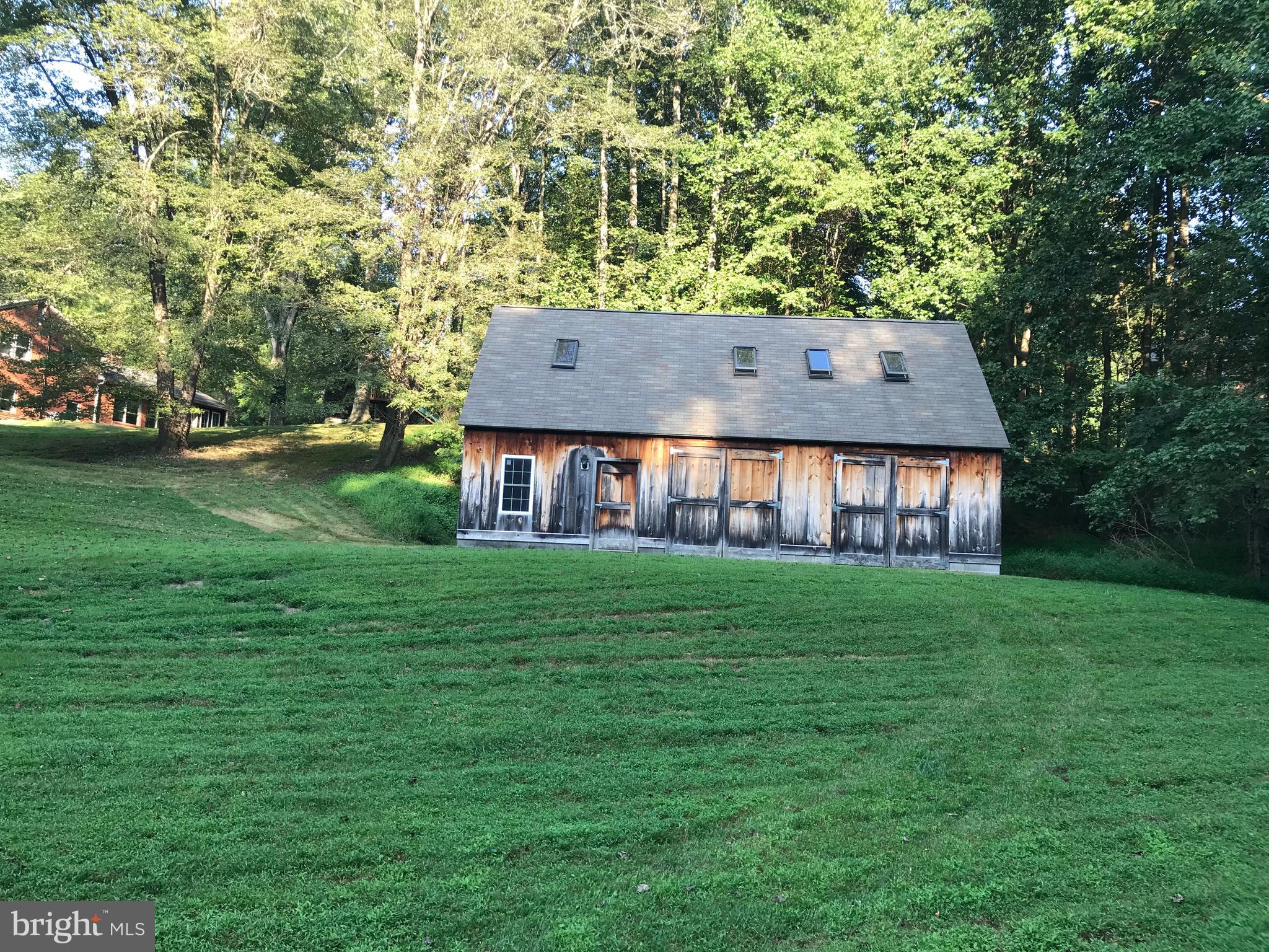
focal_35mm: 28
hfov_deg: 63.4
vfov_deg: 49.7
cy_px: 476
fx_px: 1026
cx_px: 634
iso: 20
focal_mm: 3.99
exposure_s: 1/120
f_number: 1.8
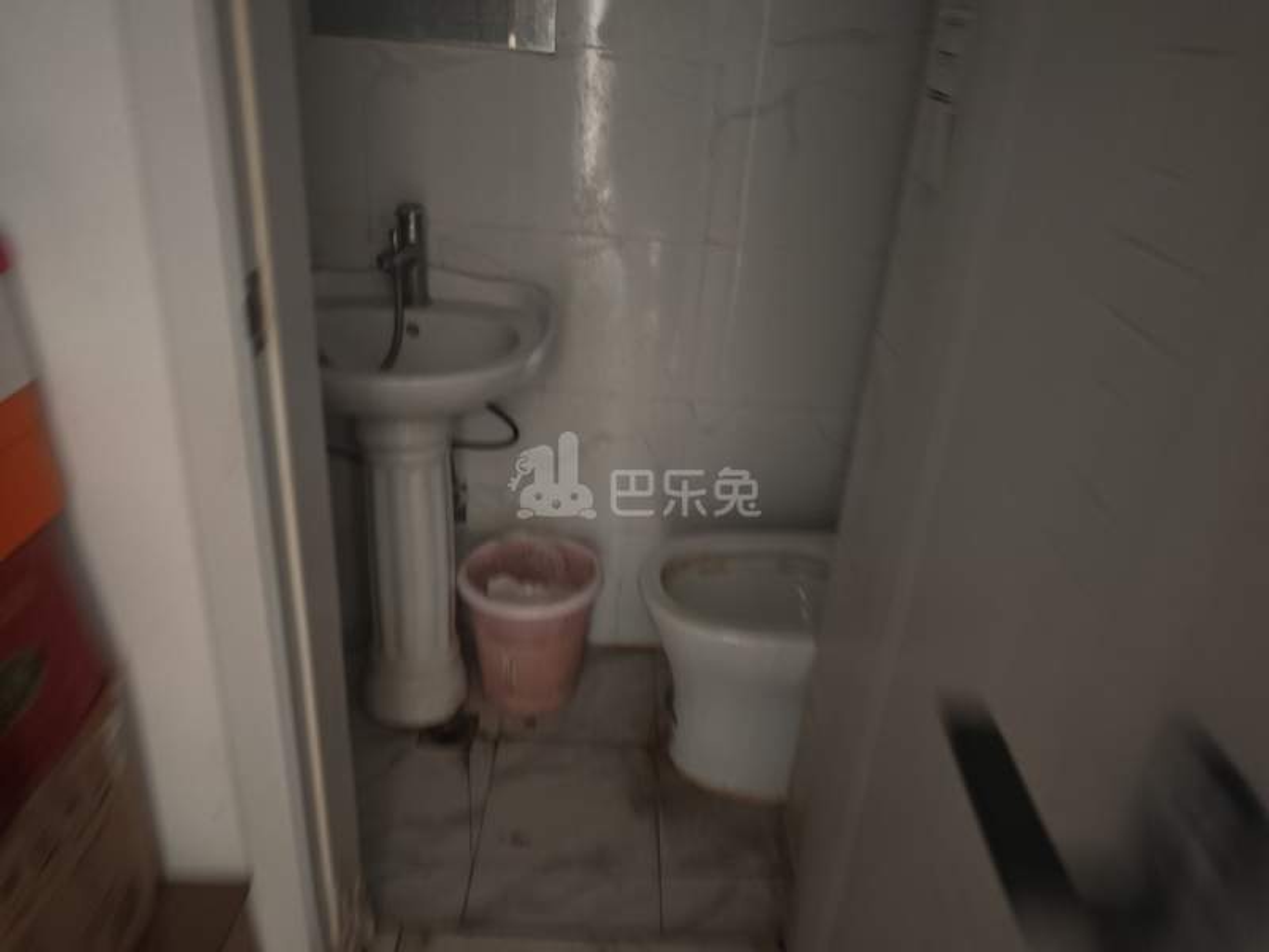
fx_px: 880
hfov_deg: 71.6
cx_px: 634
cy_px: 476
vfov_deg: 56.8
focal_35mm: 24
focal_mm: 6.83
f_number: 1.4
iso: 800
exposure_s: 1/25
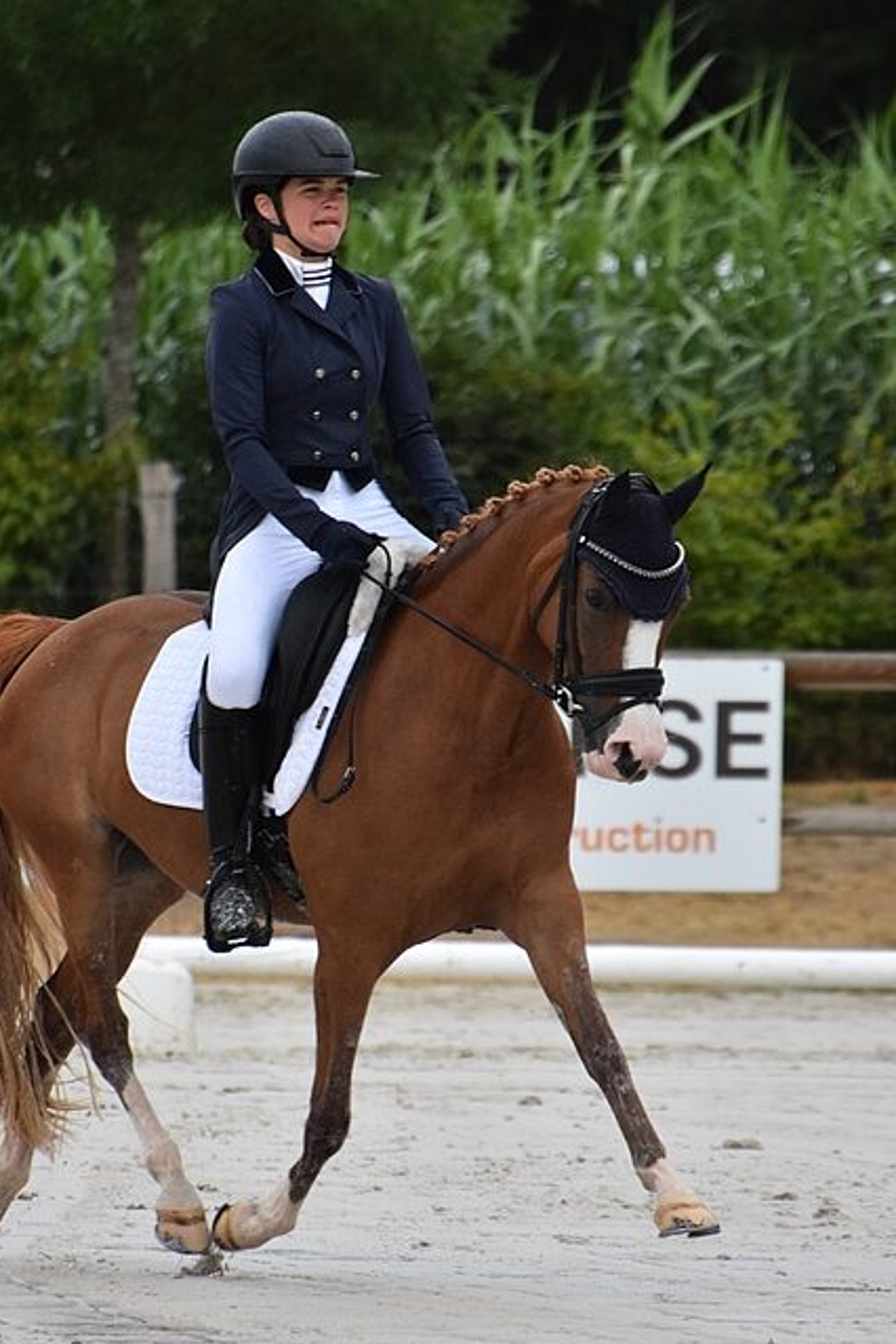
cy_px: 656
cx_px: 403
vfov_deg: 3.3
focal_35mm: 620
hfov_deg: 2.2
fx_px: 23145
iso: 800
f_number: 6.3
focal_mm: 300
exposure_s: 1/1000
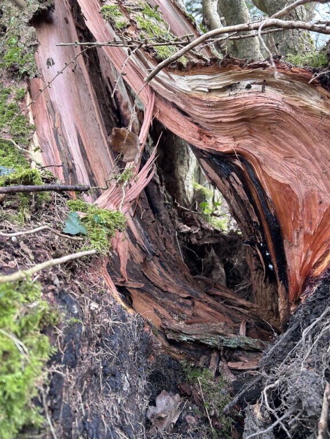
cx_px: 165
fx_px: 330
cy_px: 220
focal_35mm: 26
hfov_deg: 53.1
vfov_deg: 67.3
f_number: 1.5
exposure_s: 1/121
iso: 40
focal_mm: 5.7
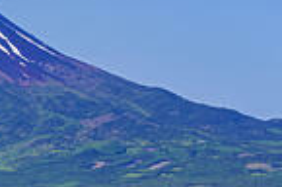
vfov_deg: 6.9
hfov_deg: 10.3
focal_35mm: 195
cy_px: 249
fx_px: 1524
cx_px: -130
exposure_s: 1/15
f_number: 13
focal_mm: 47
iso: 100
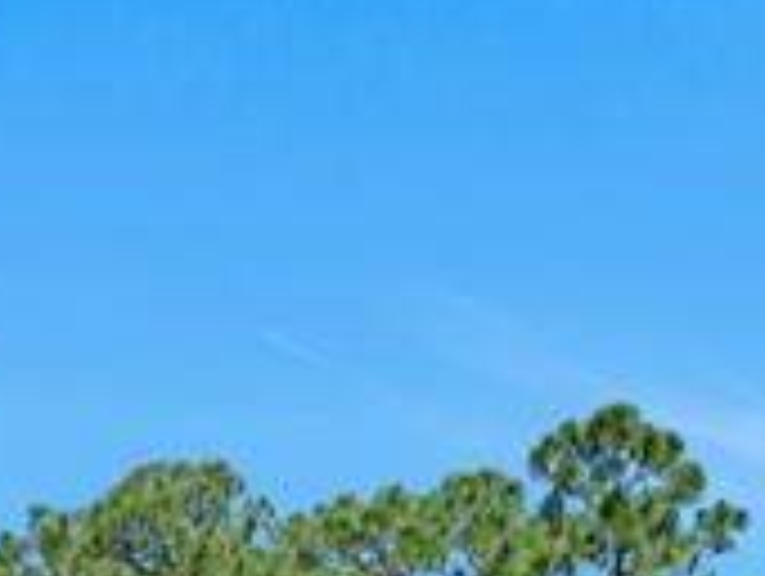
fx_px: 3187
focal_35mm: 144
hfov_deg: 13.7
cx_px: 290
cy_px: 1336
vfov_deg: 9.3
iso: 110
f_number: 2.8
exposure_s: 1/2000
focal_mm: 12.29
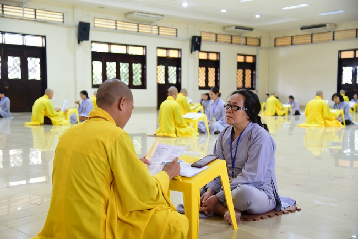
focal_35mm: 52
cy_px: 120
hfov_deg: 38.2
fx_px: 517
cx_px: 179
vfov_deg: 26.0
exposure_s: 1/25
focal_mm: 52
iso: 800
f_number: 4
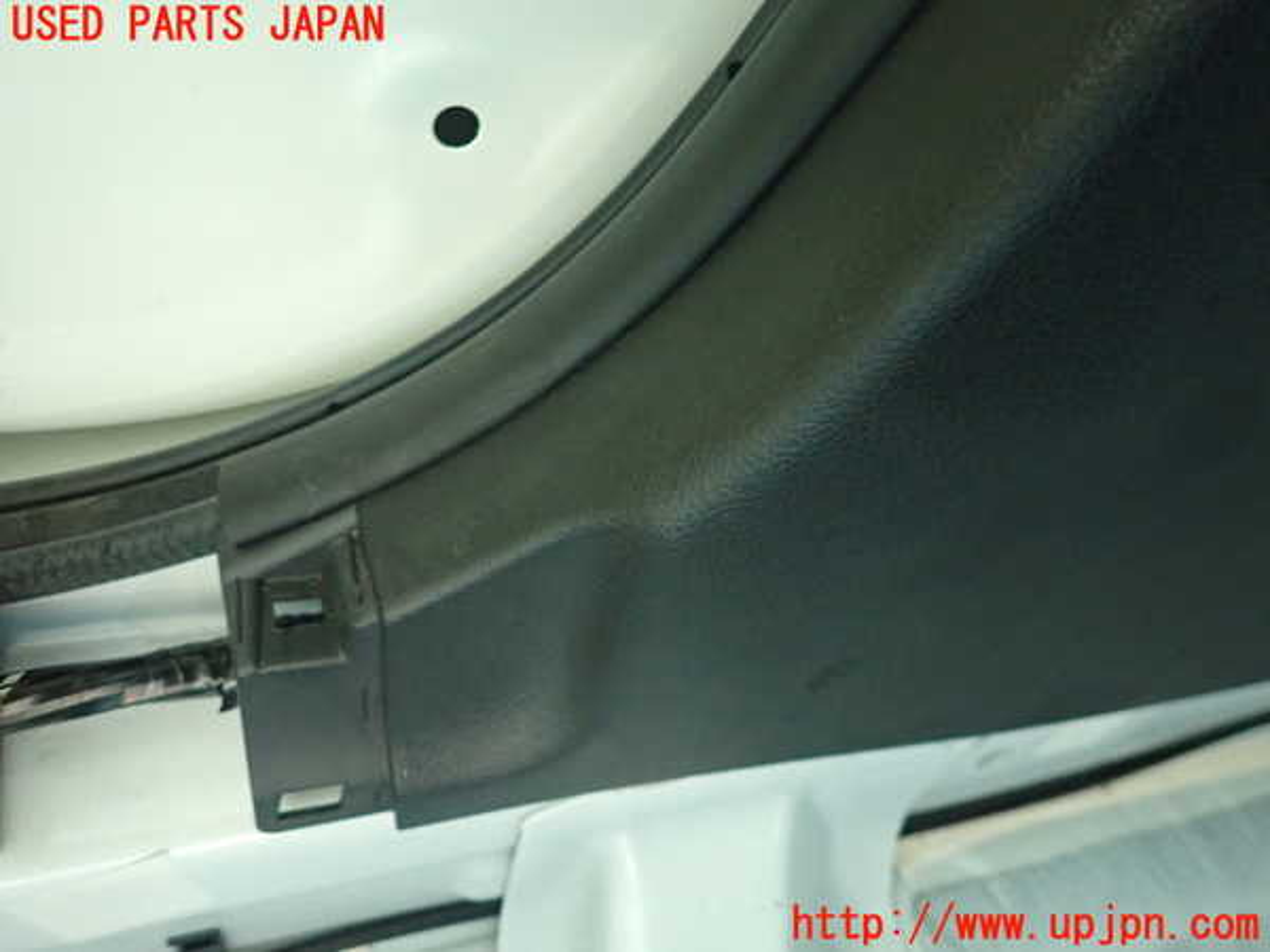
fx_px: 917
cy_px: 476
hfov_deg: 69.4
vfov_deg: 54.9
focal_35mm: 25
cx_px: 635
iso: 800
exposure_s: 1/25
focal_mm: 4.5
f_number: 2
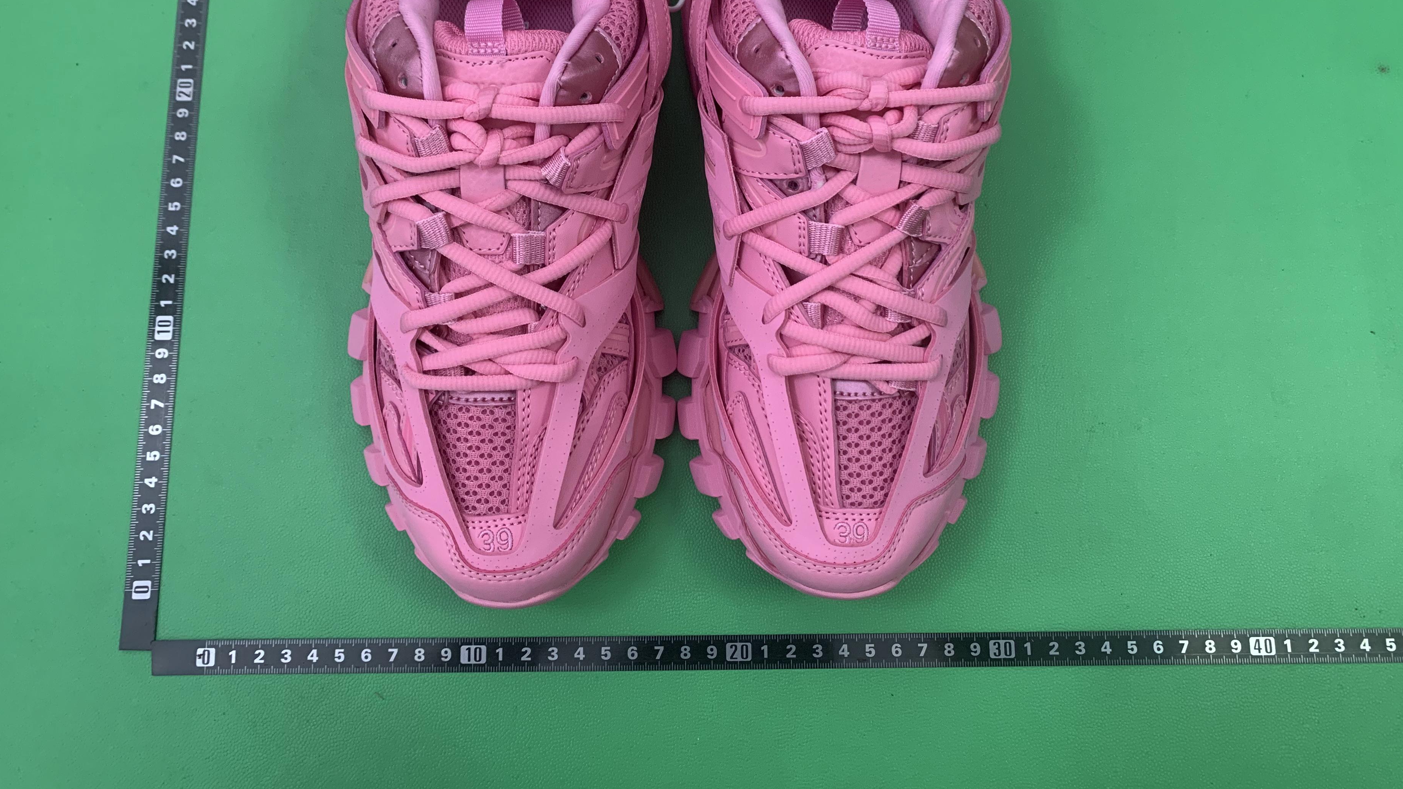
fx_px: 1153
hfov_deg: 62.6
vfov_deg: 37.1
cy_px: 224
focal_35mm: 31
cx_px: 711
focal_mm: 4.25
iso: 200
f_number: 1.8
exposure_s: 1/60
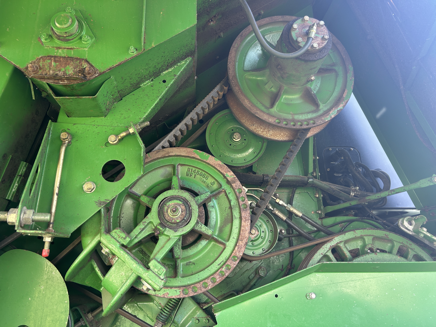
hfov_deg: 67.3
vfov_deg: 53.1
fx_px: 327
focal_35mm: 26
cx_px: 218
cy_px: 164
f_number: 1.5
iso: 64
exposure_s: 1/134
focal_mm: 5.7
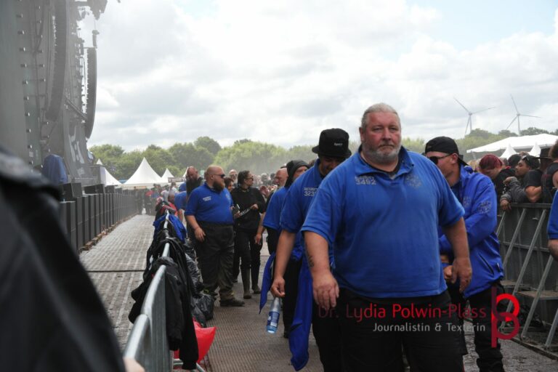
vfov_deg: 20.6
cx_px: 279
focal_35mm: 66
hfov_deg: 30.5
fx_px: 1023
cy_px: 186
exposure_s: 1/200
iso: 100
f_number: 7.1
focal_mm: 44
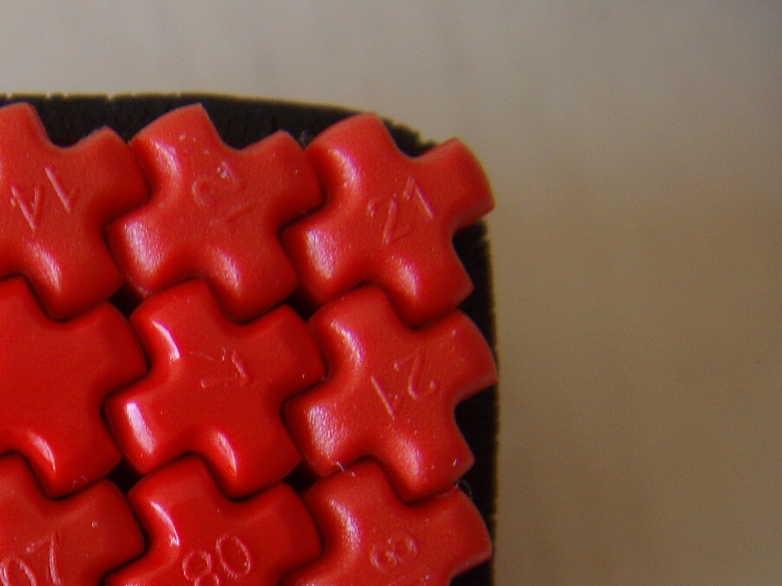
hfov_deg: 23.4
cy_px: 575
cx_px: 1
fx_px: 1807
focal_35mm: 80
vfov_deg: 18.0
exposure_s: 1/45.7
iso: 64
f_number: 3.5
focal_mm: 6.4
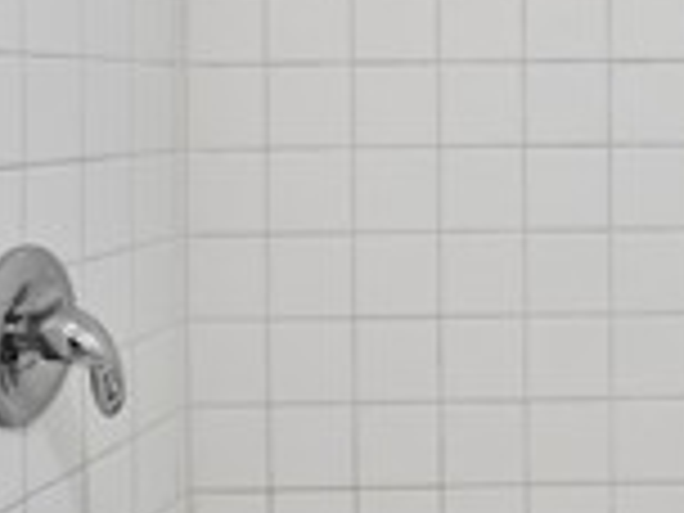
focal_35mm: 59
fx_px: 1166
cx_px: 752
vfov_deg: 24.6
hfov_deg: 29.5
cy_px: 148
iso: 100
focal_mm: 2.2
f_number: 2.2
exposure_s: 1/120
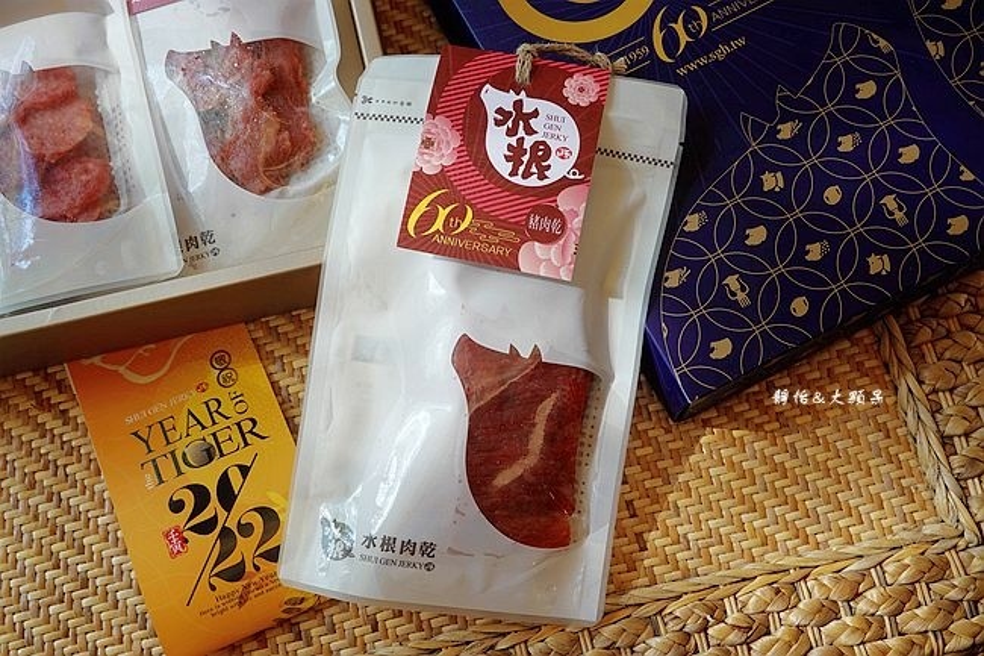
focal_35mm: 38
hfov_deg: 50.7
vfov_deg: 35.0
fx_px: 1038
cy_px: 328
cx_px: 492
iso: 125
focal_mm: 14.12
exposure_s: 1/50
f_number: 3.5
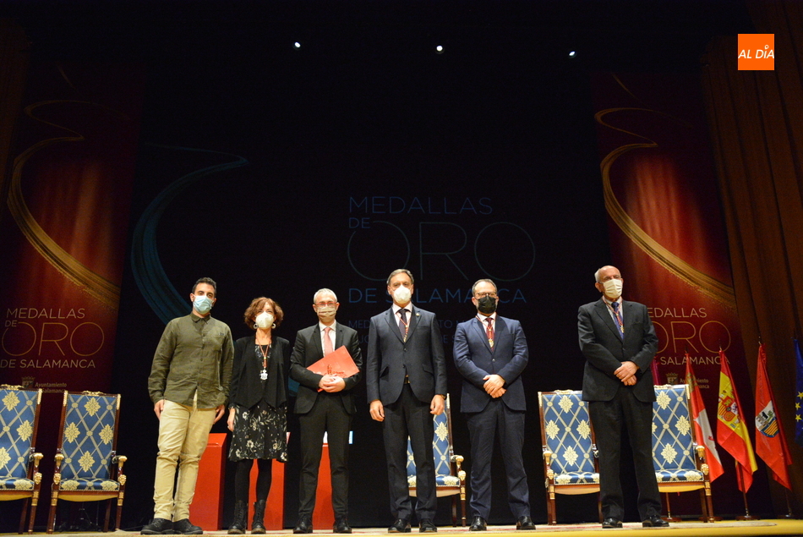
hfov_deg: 59.5
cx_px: 402
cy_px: 268
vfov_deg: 41.8
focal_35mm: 32
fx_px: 703
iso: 6400
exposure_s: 1/250
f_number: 3.8
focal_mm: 21
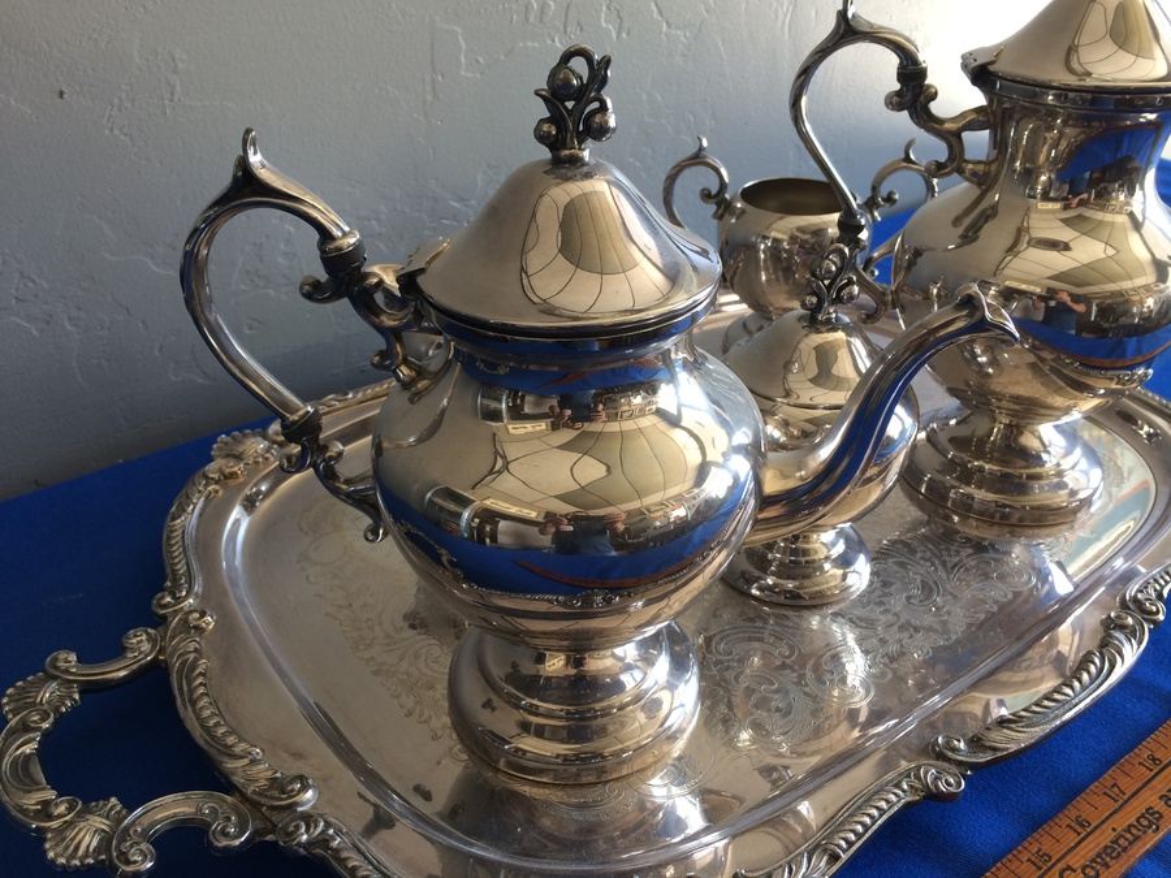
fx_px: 1015
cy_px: 439
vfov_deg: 46.8
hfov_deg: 60.0
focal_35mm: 30
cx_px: 586
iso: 50
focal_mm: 4.12
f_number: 2.2
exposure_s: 1/30
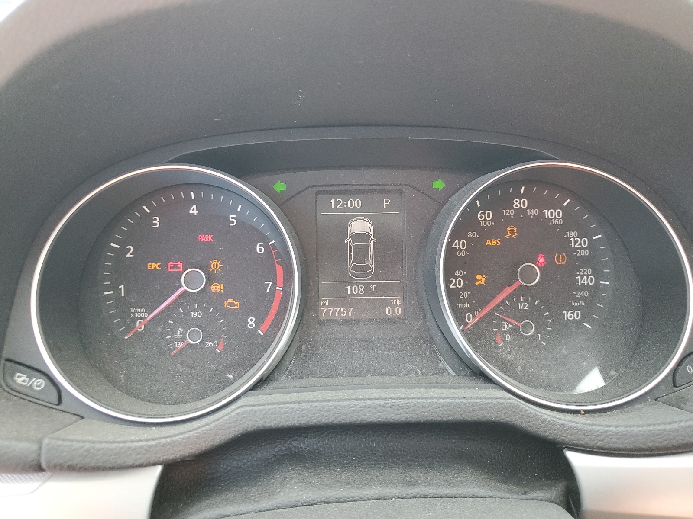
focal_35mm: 26
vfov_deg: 53.1
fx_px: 521
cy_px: 260
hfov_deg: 67.3
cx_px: 346
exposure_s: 1/120
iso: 98
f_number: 1.5
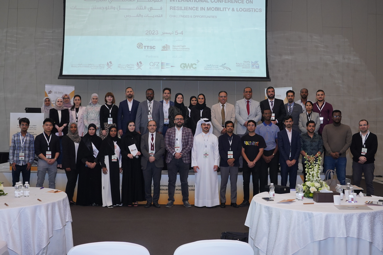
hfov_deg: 53.1
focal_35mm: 36
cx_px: 192
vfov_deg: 36.9
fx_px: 383
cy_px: 128
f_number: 6.3
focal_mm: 24
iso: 1600
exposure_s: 1/100
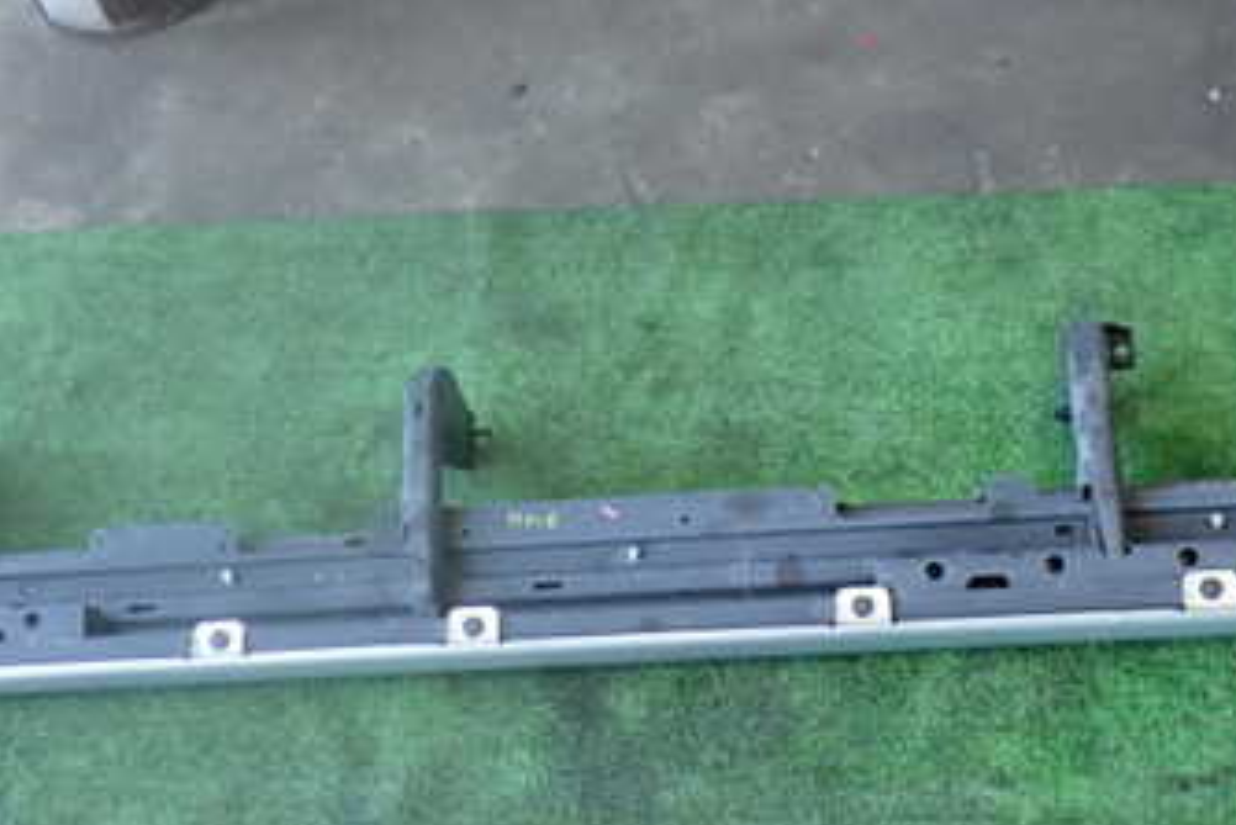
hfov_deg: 35.6
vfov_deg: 24.0
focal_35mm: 56
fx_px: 1923
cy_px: 592
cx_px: 625
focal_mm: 5.4
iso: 200
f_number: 2.3
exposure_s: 1/60
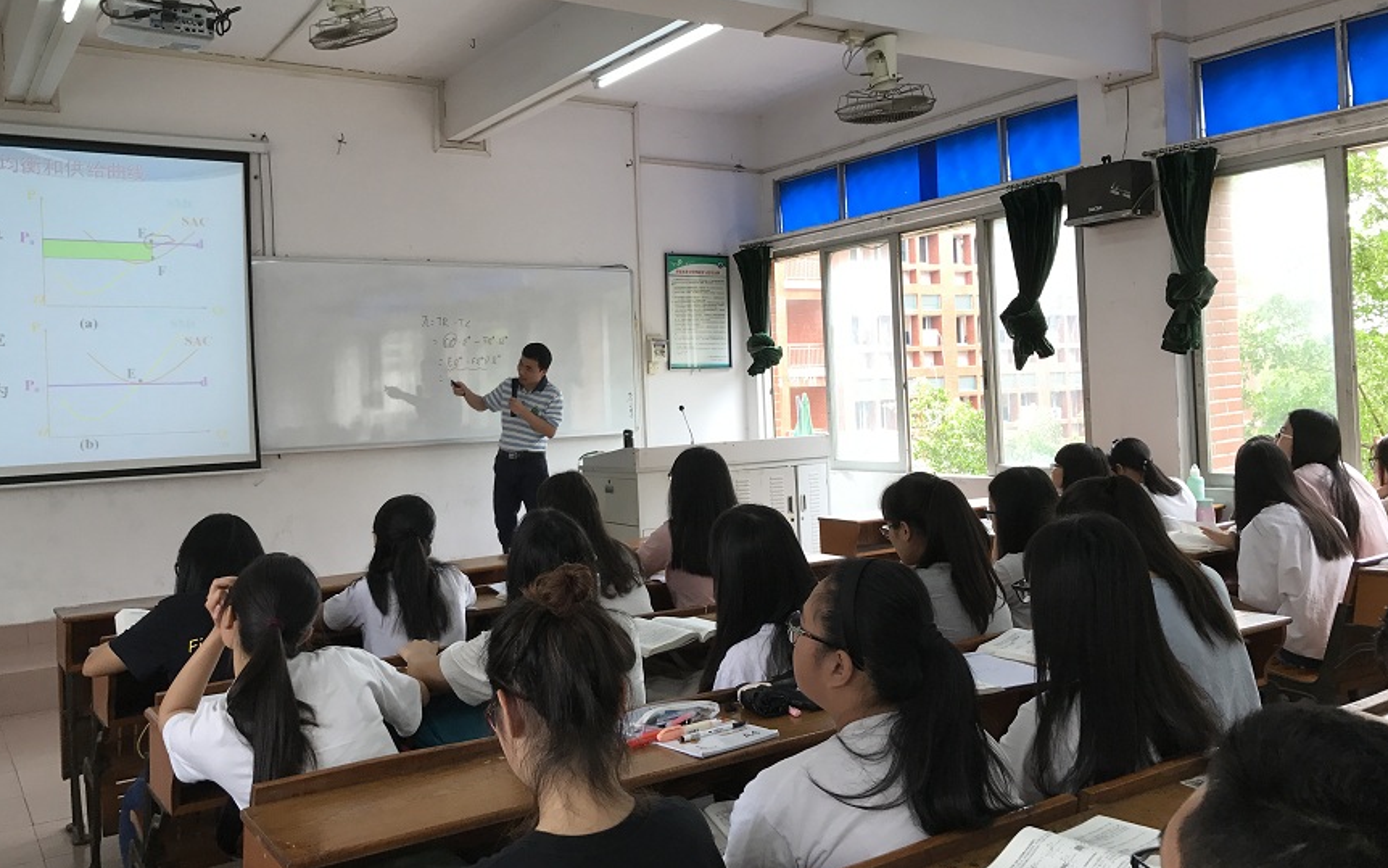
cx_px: 668
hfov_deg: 61.2
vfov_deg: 40.6
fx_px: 1173
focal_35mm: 31
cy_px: 400
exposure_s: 1/99
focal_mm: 3.99
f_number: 1.8
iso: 32
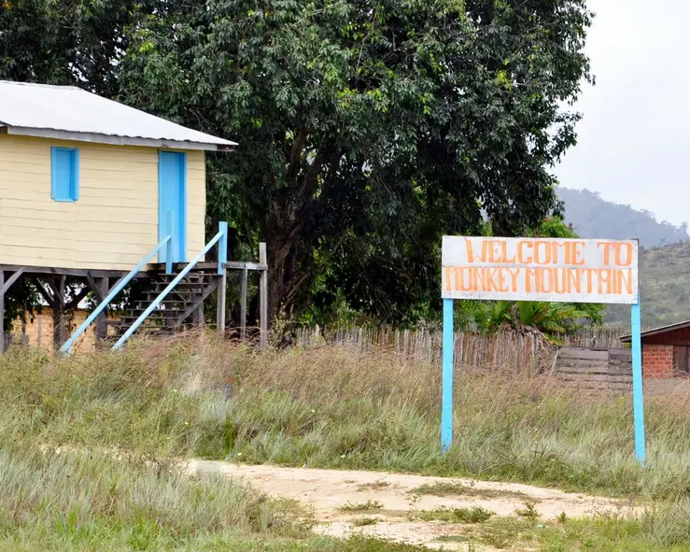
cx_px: 535
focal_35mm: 240
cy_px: 289
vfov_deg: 6.5
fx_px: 4896
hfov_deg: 8.1
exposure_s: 1/250
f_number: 10
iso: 200
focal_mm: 105
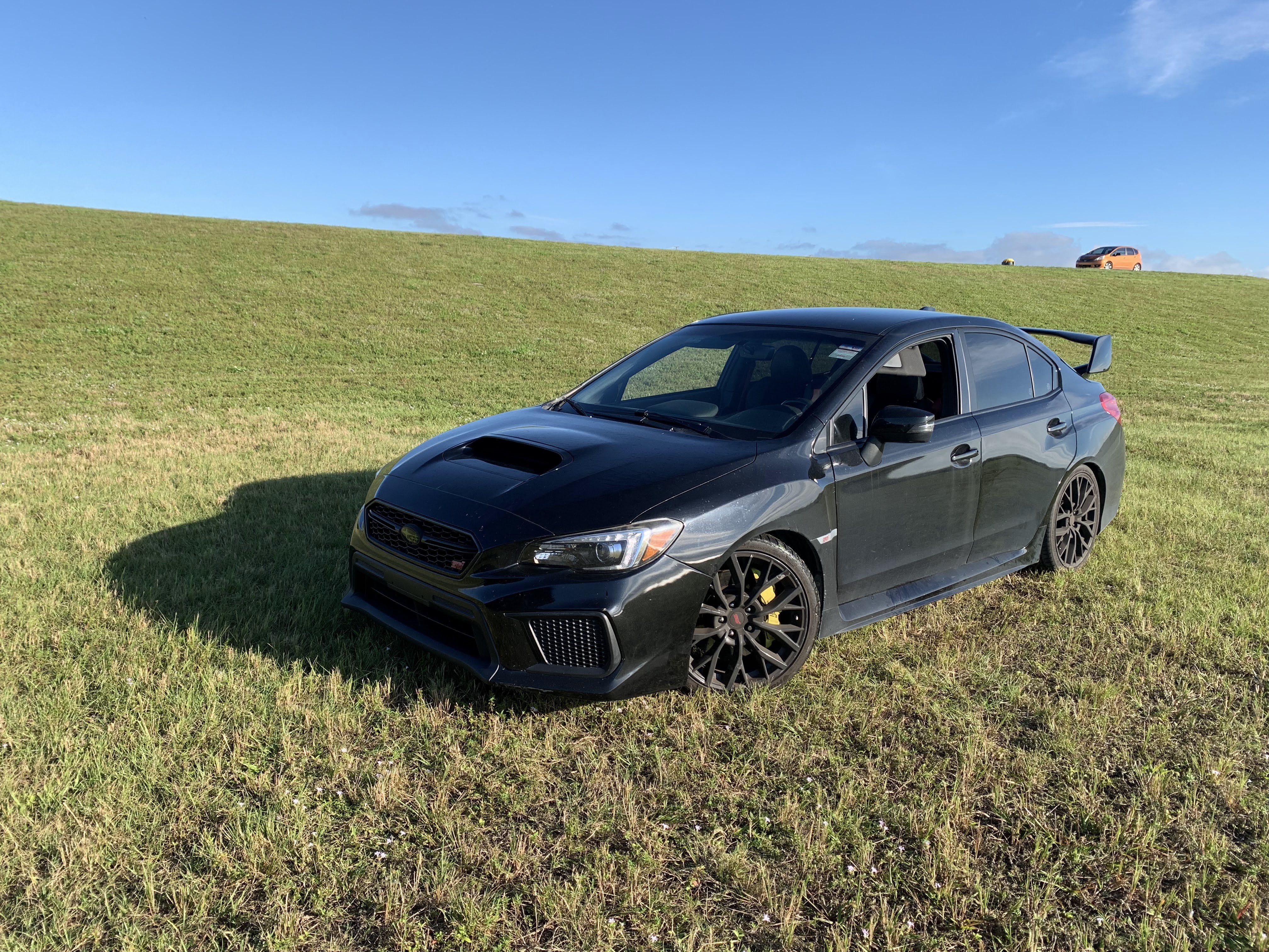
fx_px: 953
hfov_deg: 67.3
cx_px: 634
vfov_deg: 53.1
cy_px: 476
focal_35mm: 26
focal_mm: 4.25
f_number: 1.8
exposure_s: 1/1350
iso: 25
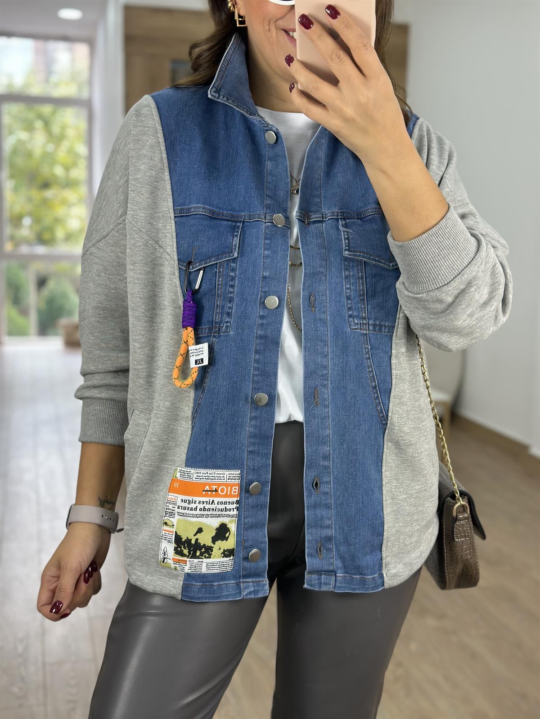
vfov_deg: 39.7
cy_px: 360
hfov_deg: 30.3
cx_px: 270
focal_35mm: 48
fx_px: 998
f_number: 1.78
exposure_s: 1/141
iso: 80
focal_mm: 6.86
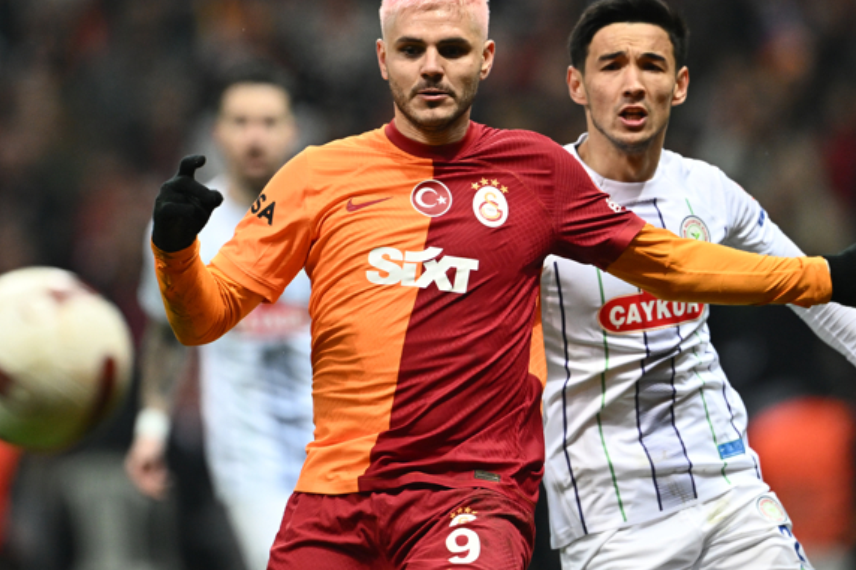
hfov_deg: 3.7
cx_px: 456
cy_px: 281
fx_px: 13287
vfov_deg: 2.5
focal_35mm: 559
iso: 2200
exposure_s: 1/1250
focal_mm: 400
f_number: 3.2
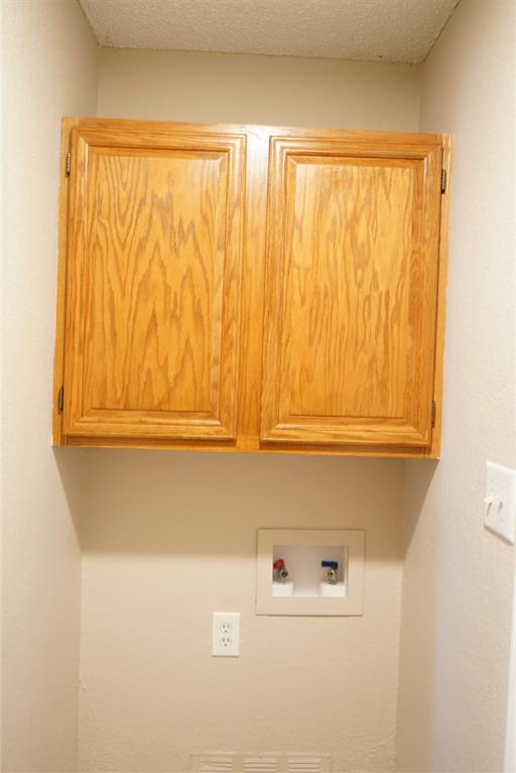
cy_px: 386
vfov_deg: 65.5
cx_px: 258
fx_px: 602
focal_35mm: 28
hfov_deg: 46.4
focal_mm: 28
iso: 200
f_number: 3.5
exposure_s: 1/3
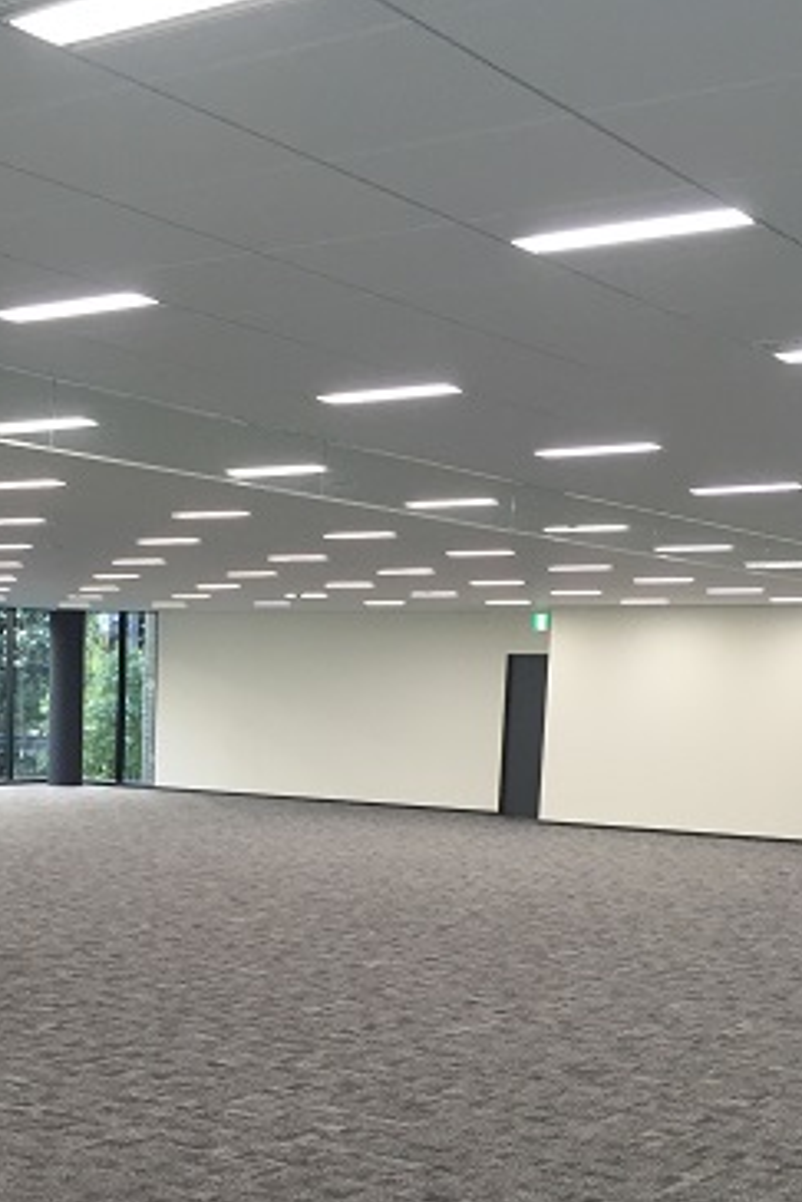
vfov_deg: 36.2
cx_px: 195
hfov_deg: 25.2
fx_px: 1769
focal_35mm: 53
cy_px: 971
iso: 32
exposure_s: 1/30
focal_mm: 4.15
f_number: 2.2
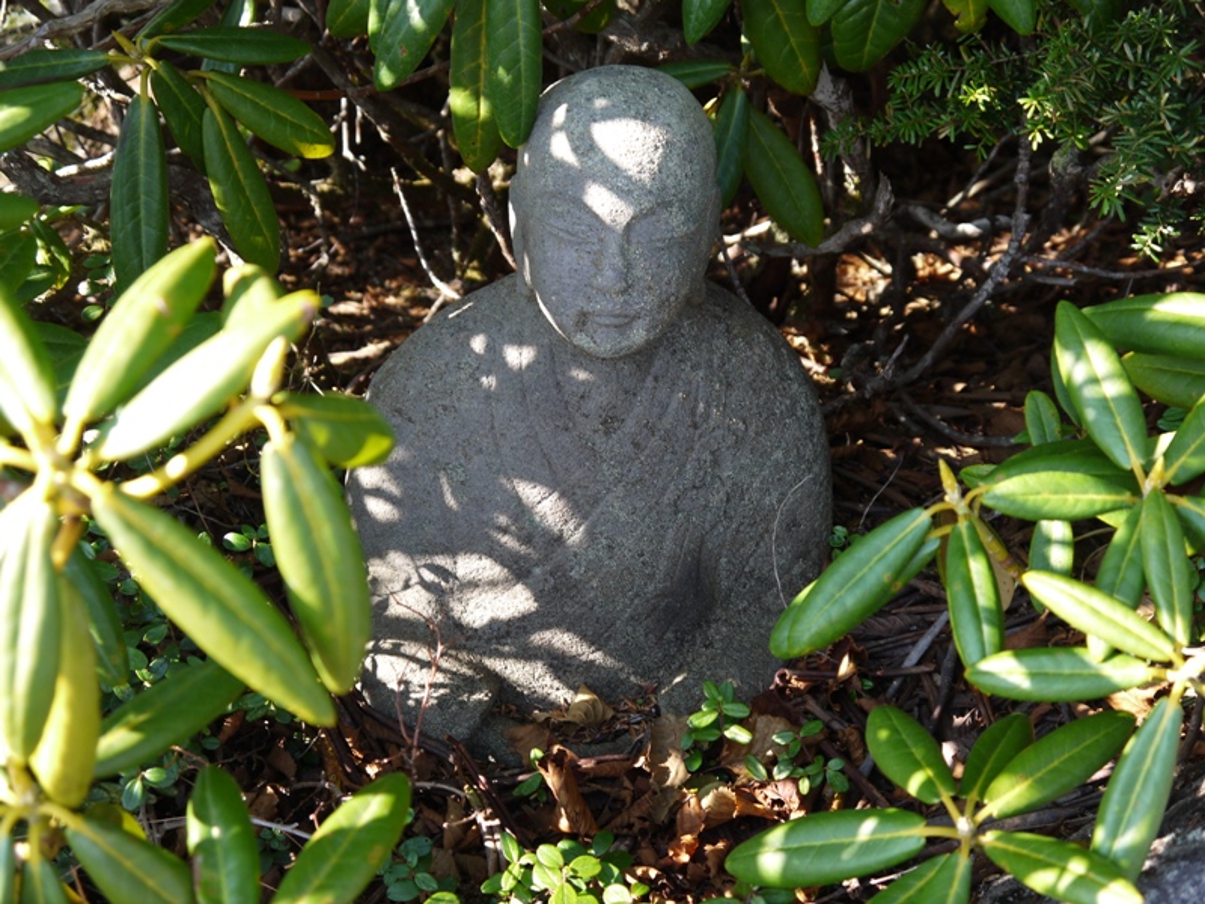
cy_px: 452
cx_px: 602
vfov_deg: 30.3
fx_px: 1671
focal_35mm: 48
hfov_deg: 39.7
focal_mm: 24
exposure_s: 1/100
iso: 160
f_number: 5
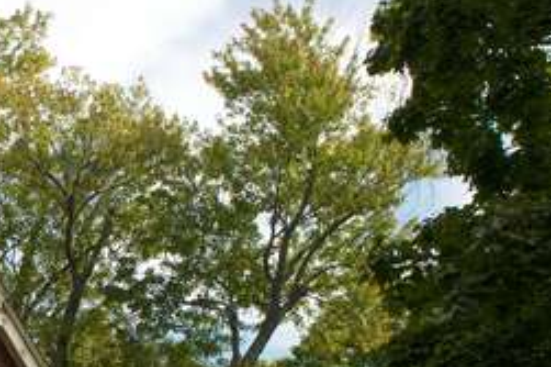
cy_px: 508
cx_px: -136
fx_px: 1514
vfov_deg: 13.2
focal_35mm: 99
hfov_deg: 19.3
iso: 400
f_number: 11
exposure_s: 1/320
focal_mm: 31
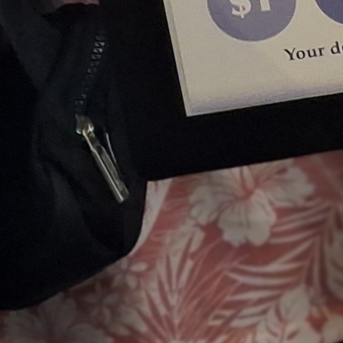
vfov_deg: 9.3
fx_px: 1939
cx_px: 247
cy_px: -413
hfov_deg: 10.1
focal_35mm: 173
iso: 200
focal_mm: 4.69
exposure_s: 1/60
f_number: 1.8
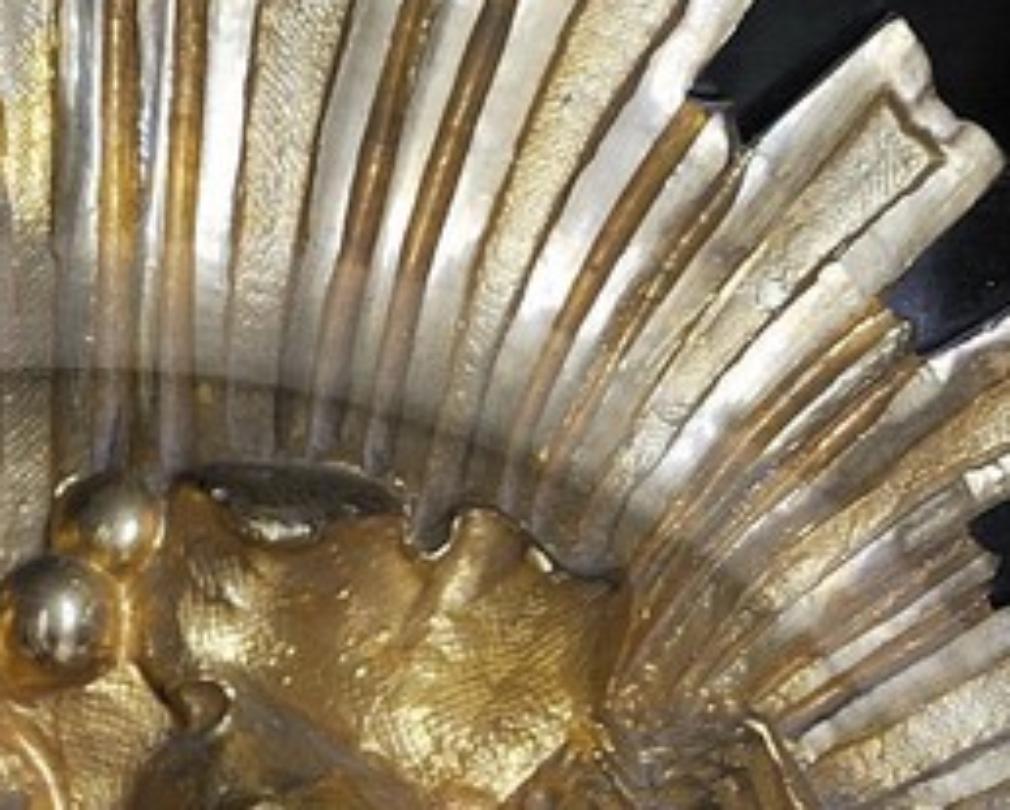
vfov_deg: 1.5
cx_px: 70
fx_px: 31303
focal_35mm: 1046
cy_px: 1452
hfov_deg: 1.8
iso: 200
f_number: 8
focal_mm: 180
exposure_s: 1/8
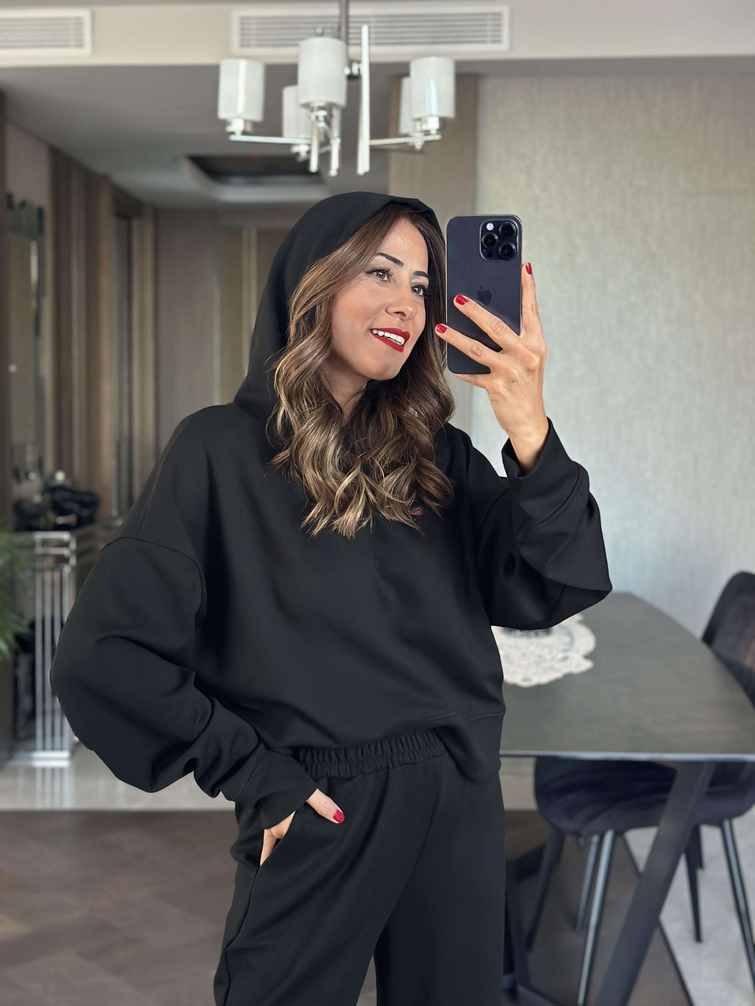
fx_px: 1396
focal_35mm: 48
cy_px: 503
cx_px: 378
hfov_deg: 30.3
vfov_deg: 39.7
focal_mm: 6.86
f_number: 1.78
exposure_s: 1/60
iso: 400
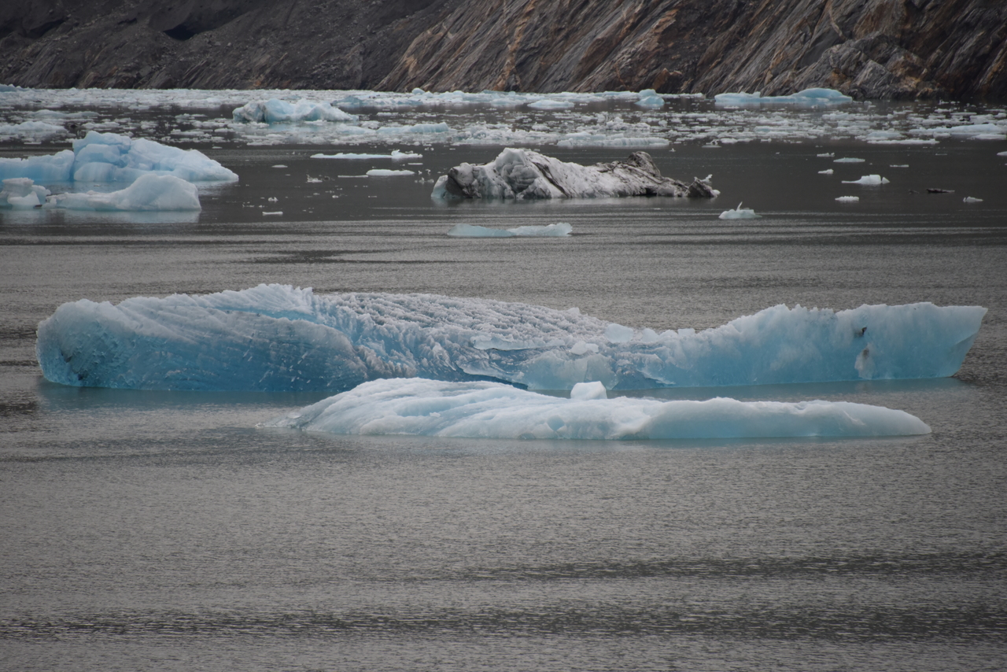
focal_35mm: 300
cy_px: 336
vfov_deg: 4.6
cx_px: 504
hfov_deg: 6.9
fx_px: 8393
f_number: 5.6
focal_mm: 300
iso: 1100
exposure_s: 1/640
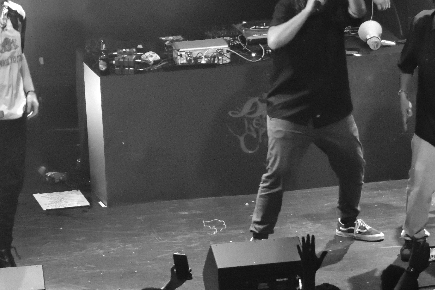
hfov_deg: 7.9
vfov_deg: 5.3
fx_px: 3153
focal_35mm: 261
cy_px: 113
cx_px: 266
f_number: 4.5
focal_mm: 80
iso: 8000
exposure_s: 1/125
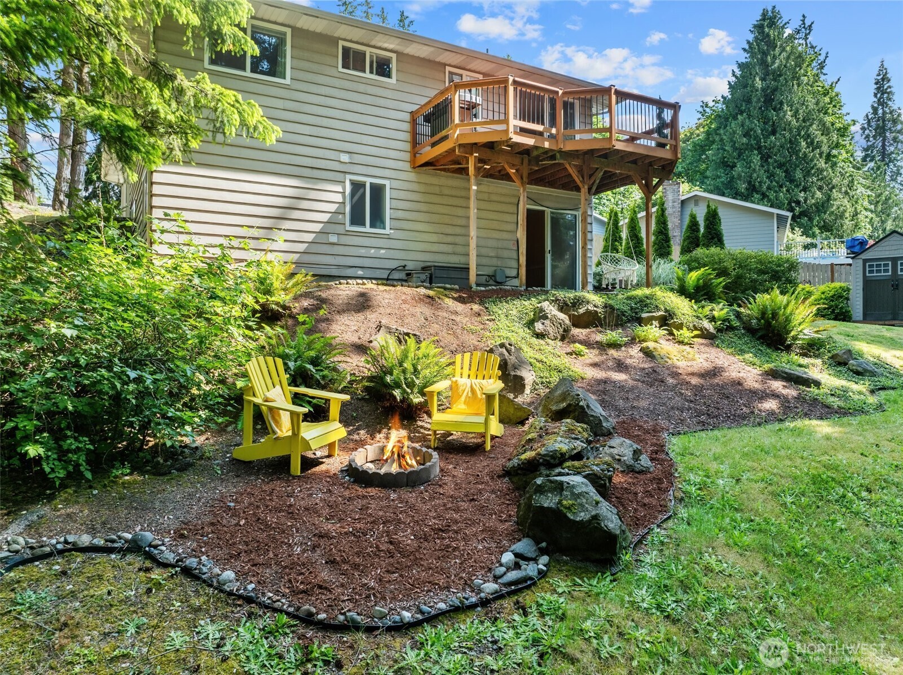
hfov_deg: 71.6
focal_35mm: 24
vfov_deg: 56.7
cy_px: 338
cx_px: 452
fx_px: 626
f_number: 2.8
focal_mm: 12.29
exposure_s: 1/500
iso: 300
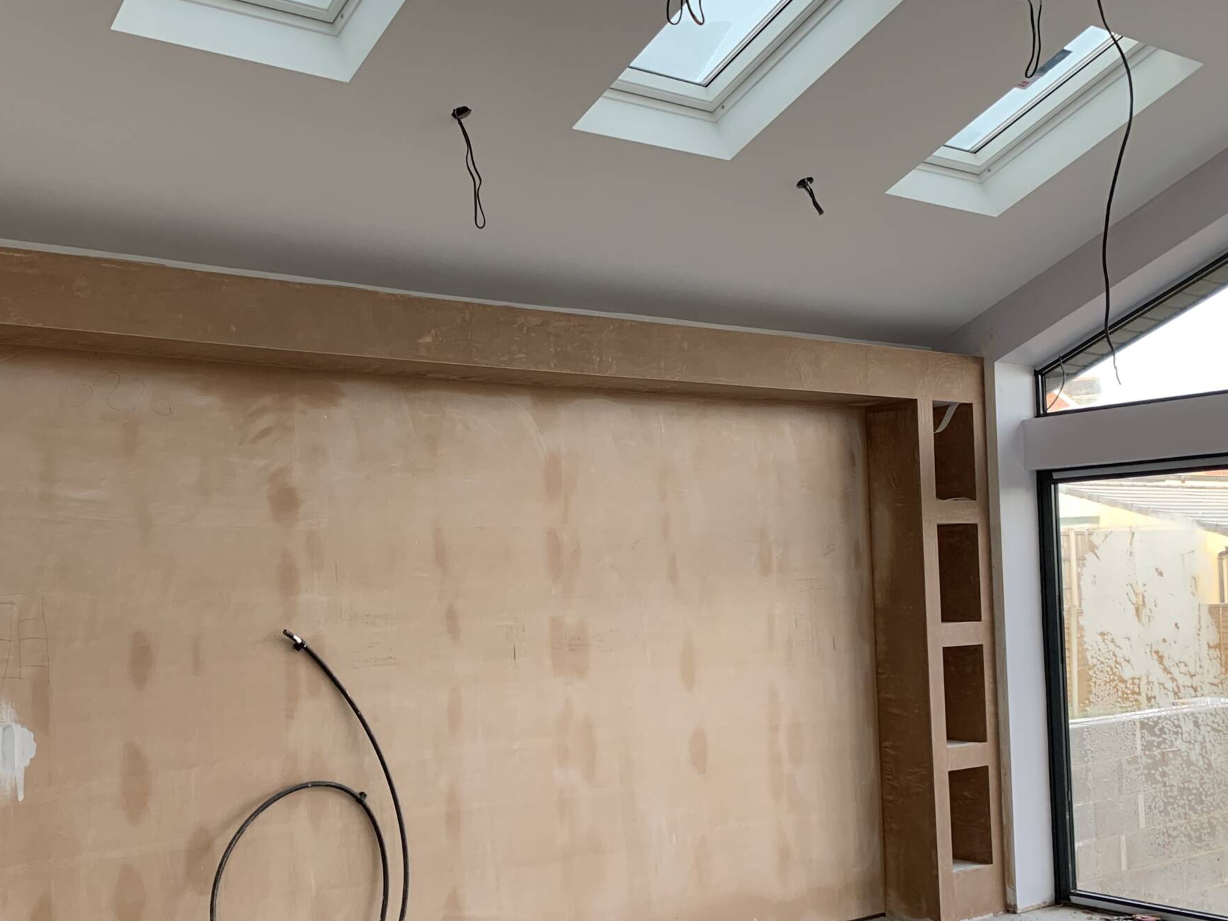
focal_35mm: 38
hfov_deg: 48.3
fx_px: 1348
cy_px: 537
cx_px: 430
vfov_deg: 37.6
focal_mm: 4.25
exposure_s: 1/121
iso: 80
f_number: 1.8
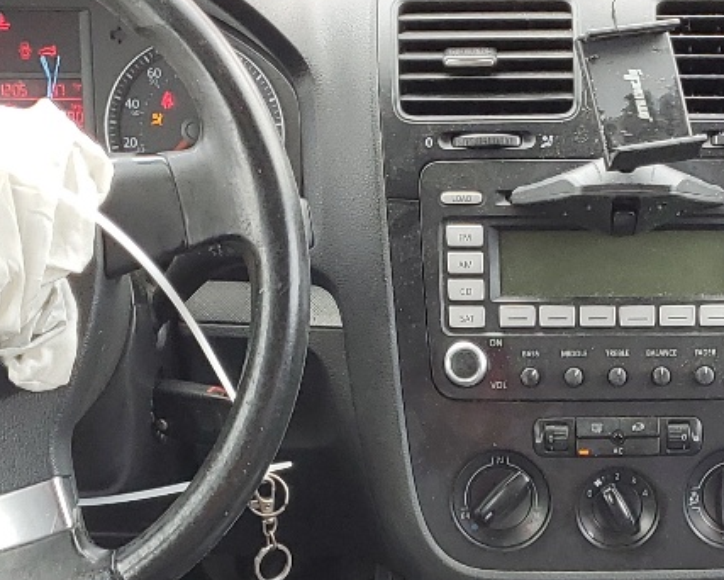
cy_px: 884
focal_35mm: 95
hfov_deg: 19.9
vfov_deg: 15.0
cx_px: 614
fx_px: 2037
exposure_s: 1/130
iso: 50
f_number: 1.5
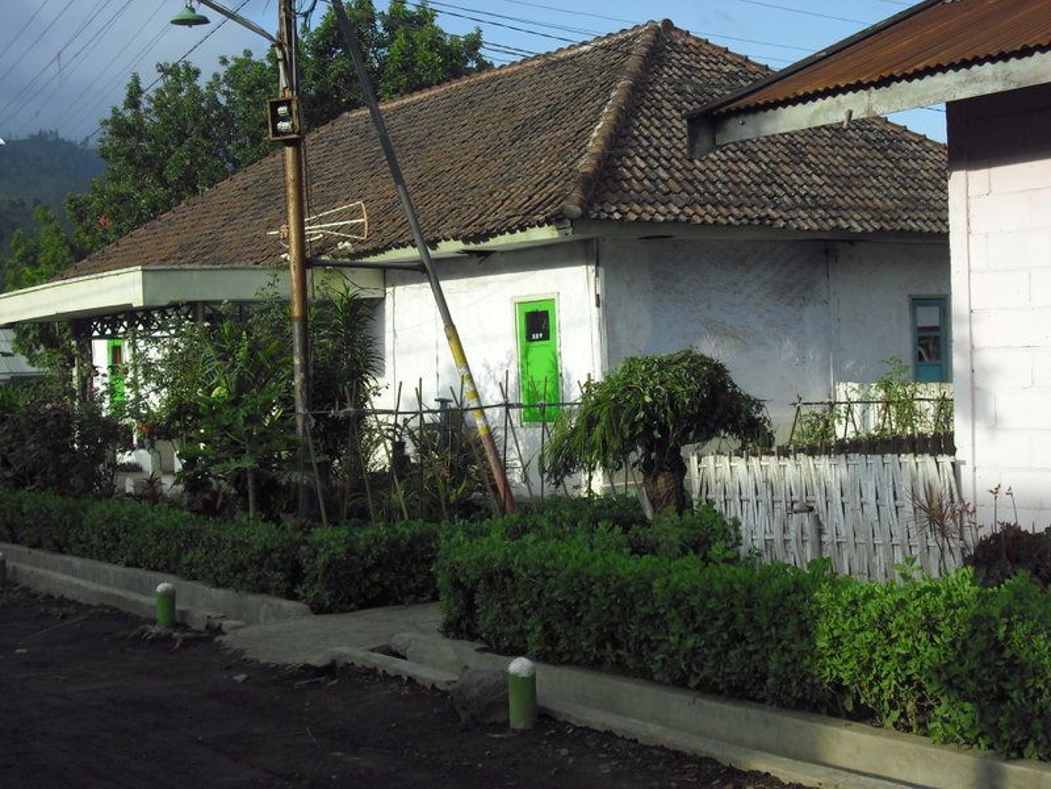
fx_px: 1670
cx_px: 526
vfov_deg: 26.6
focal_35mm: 55
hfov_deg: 34.9
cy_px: 394
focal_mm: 9
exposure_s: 1/800
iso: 100
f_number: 3.4
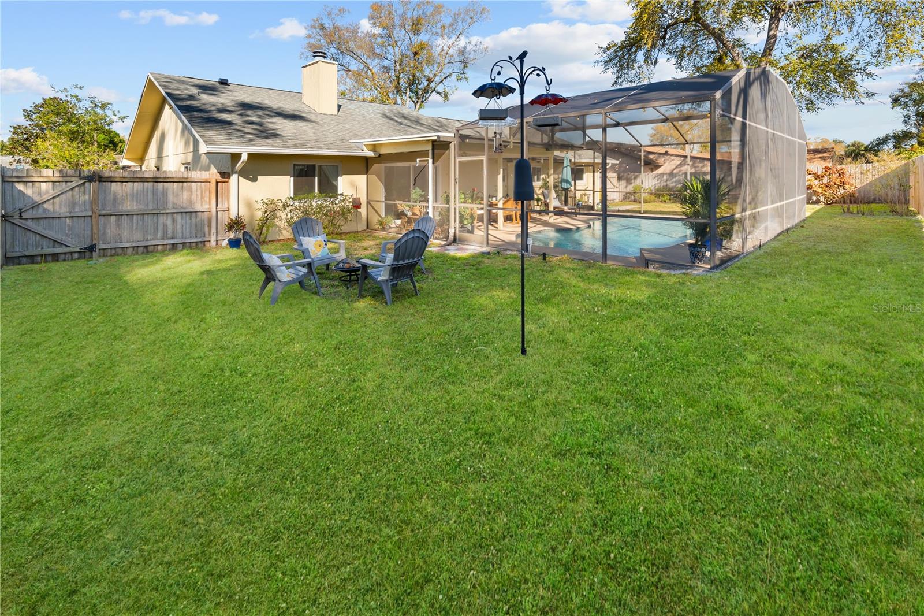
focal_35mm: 15
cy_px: 308
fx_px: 385
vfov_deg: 77.3
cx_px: 462
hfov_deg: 100.4
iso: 100
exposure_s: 1/40
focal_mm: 10
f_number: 4
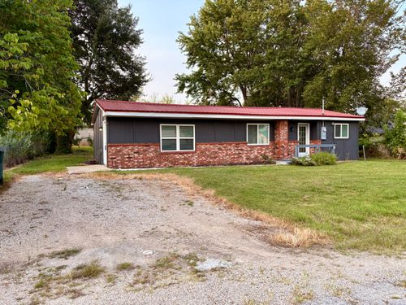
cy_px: 152
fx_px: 305
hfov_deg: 67.3
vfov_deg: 53.1
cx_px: 203
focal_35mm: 26
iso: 64
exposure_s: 1/409
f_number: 1.6
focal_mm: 5.96
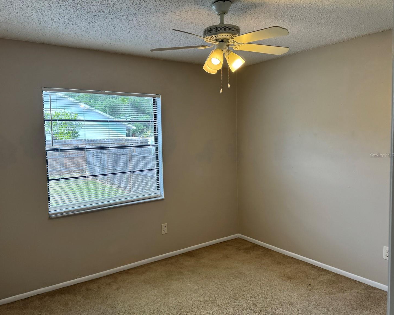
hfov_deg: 65.9
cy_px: 155
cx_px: 177
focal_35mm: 26
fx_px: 303
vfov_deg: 54.9
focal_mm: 6.76
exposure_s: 1/221
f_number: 1.78
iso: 64
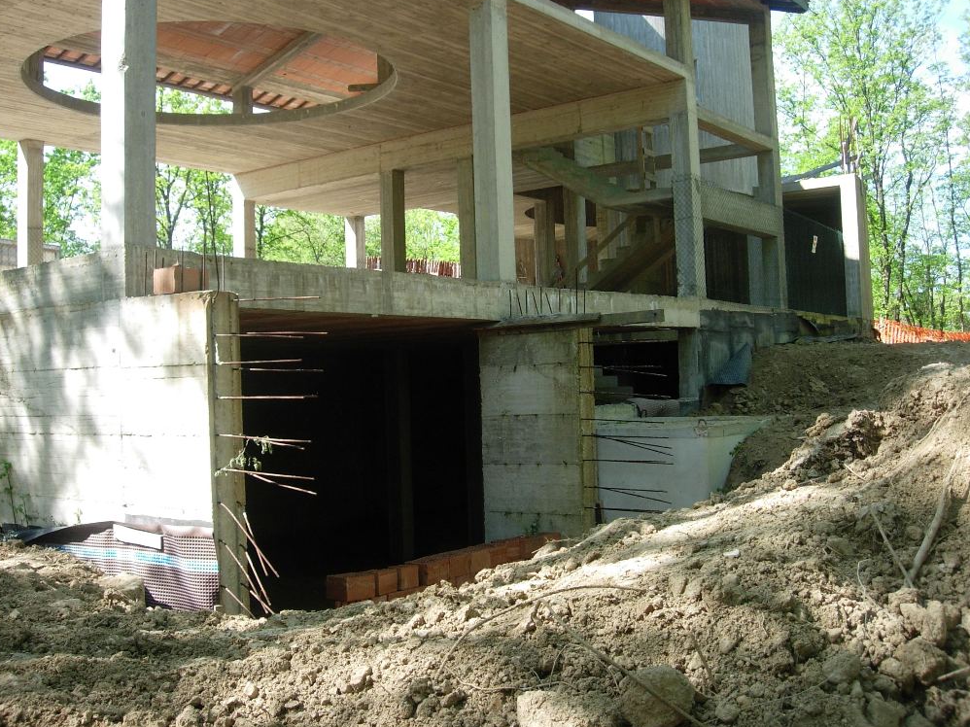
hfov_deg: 47.9
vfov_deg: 36.8
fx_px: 1093
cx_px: 474
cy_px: 359
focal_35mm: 39
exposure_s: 1/313
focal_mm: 7.8
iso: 79
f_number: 2.8
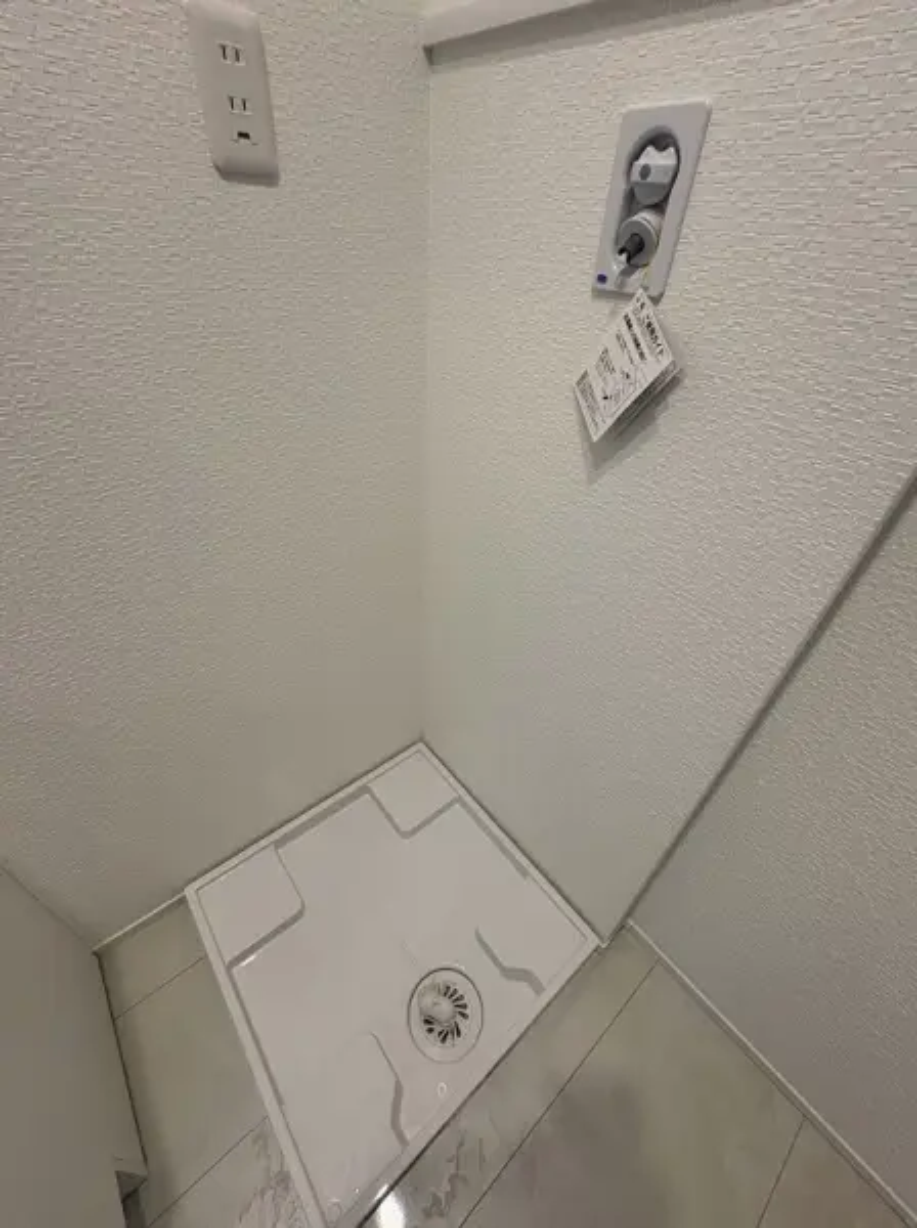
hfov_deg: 85.5
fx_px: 496
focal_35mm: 14
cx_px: 458
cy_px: 614
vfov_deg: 102.2
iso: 160
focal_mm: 2.22
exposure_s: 1/100
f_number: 2.2
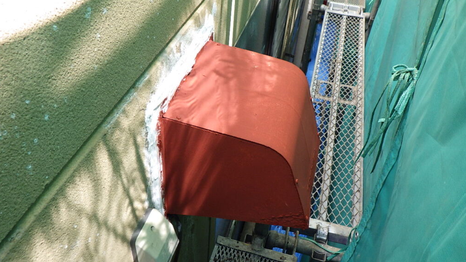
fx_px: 383
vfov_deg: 37.6
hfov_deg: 62.6
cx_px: 231
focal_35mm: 31
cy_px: 158
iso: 125
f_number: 3.5
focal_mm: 5
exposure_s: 1/100
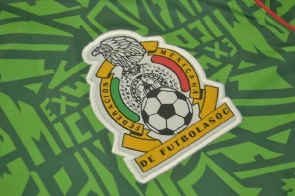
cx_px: 148
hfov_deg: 24.6
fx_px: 676
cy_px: 98
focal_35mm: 82
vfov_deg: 16.6
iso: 200
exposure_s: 1/60
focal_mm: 55
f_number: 5.6
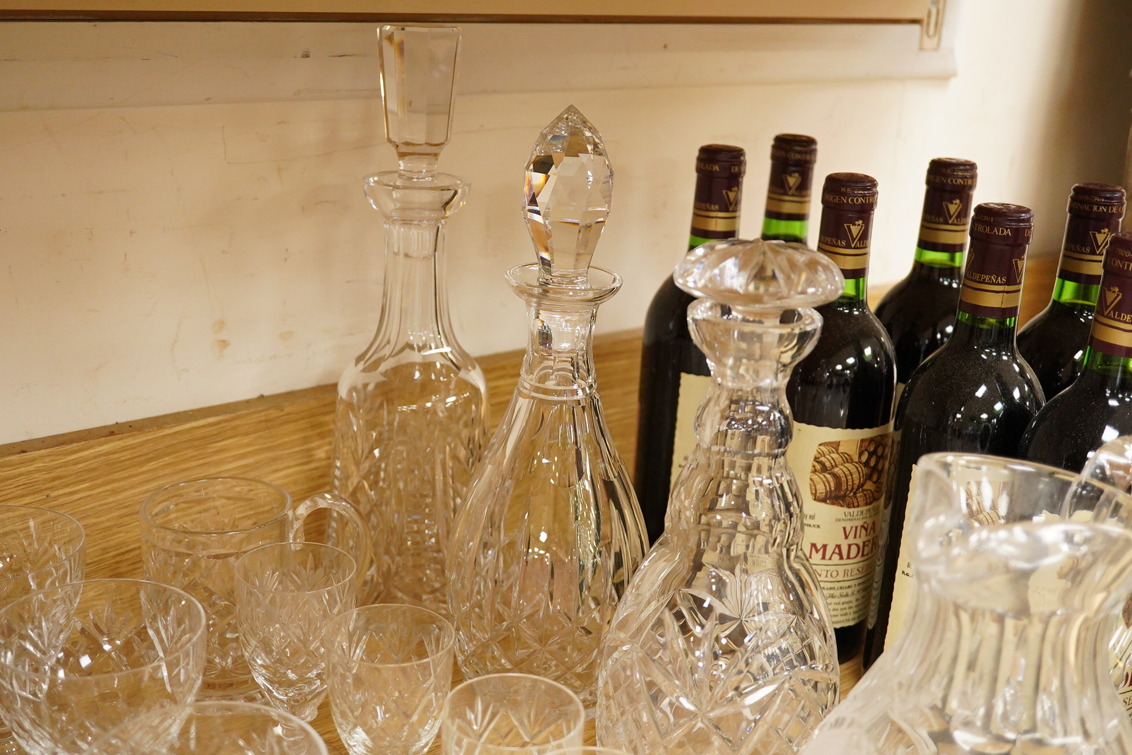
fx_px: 1415
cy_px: 378
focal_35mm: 45
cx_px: 566
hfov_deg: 43.6
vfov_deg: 29.9
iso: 2500
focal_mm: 30
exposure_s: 1/200
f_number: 3.5
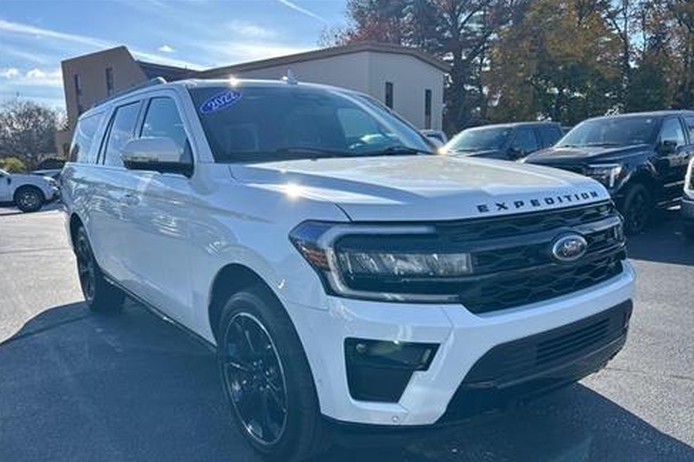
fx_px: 539
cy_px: 264
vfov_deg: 46.2
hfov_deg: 65.5
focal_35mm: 28
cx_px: 351
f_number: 1.5
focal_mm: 5.7
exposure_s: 1/2353
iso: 50
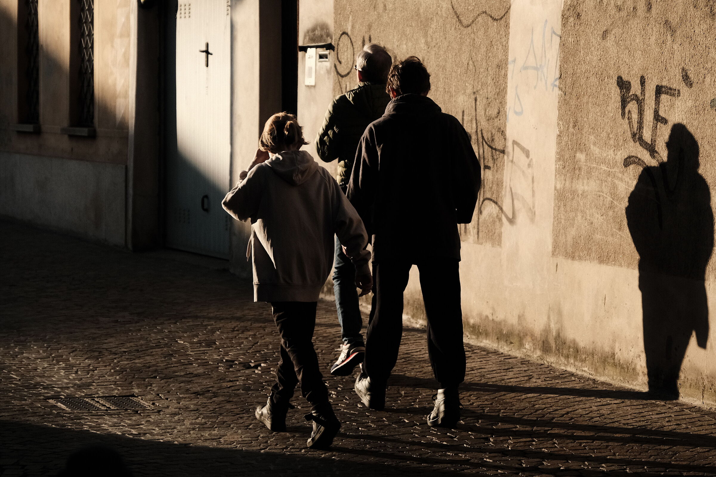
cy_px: 238
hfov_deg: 16.4
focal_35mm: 125
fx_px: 2486
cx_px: 358
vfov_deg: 11.0
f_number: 5.6
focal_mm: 83.3
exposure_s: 1/5400
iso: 2000
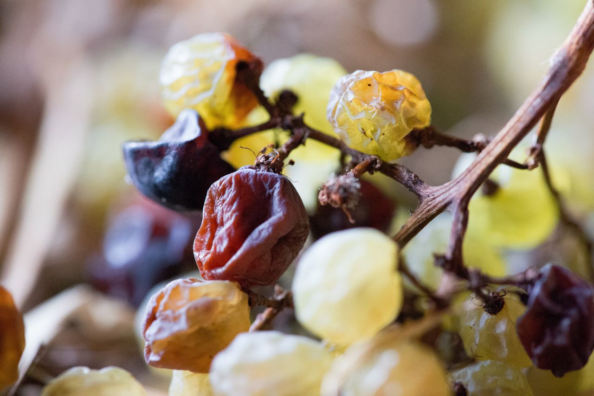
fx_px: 1732
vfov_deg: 13.0
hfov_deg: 19.5
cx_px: 297
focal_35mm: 105
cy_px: 198
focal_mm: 105
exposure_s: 1/60
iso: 12800
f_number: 5.6
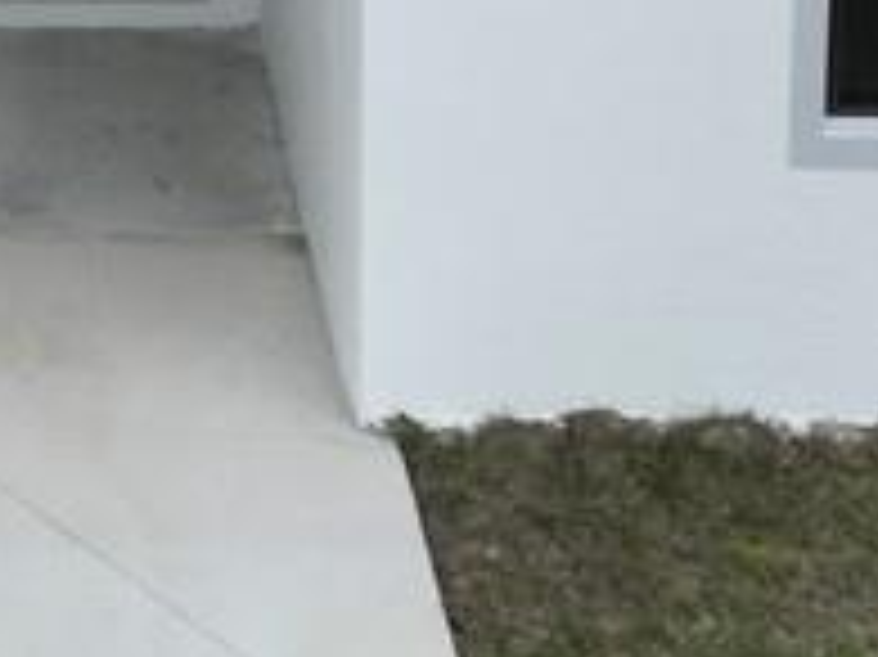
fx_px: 3194
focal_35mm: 126
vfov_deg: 10.1
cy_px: -979
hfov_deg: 15.0
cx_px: -243
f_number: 2.8
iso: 200
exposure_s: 1/3200
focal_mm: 12.29
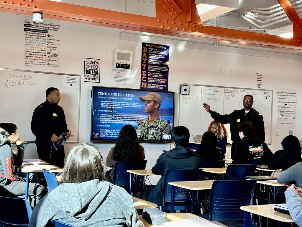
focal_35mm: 48
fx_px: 419
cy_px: 114
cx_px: 151
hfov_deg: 39.7
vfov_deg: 30.3
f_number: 1.78
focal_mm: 6.86
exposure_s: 1/115
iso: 80
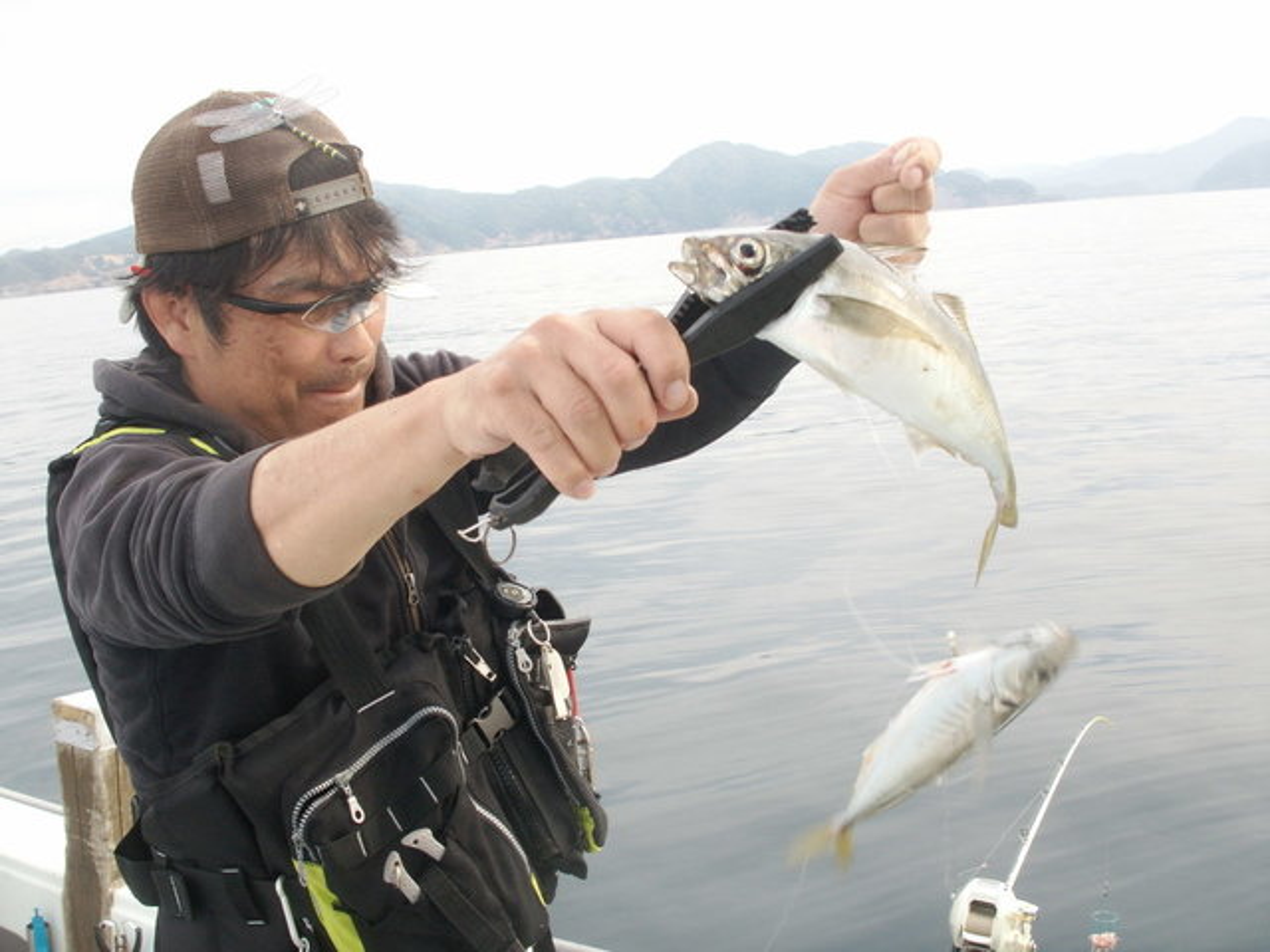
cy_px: 476
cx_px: 635
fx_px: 1357
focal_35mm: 37
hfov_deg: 50.1
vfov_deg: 38.7
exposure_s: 1/60
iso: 50
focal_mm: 7.7
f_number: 7.1
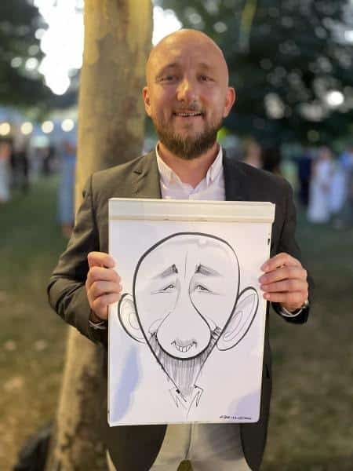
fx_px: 354
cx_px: 176
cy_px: 236
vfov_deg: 67.3
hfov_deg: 53.1
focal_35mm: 26
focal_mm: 4.2
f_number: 1.6
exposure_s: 1/25
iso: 640
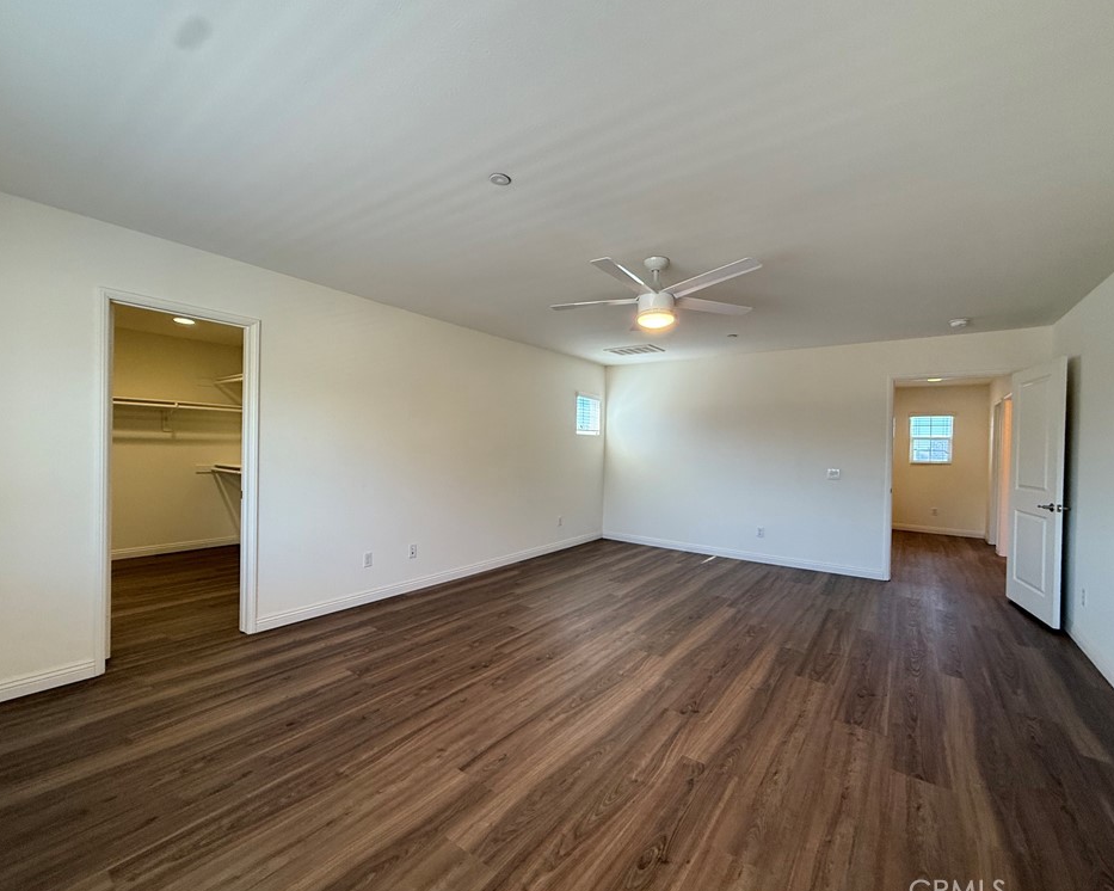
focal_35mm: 15
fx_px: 494
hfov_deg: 96.8
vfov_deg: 84.0
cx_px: 546
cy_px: 449
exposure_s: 1/120
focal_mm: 2.22
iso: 250
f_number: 2.2
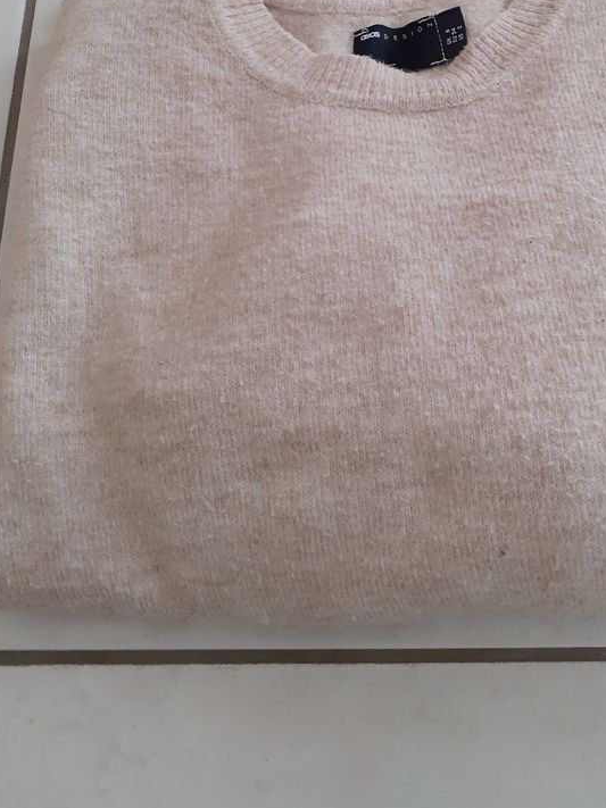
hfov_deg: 37.3
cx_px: 401
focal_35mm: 38
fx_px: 887
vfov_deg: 47.9
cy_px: 248
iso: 250
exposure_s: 1/50
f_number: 1.9
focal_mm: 3.6
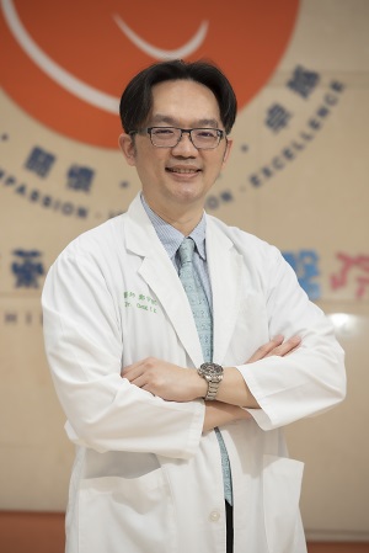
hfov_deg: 9.2
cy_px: 276
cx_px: 184
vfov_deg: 13.7
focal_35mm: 150
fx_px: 2303
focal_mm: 150
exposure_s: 1/160
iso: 800
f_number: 4
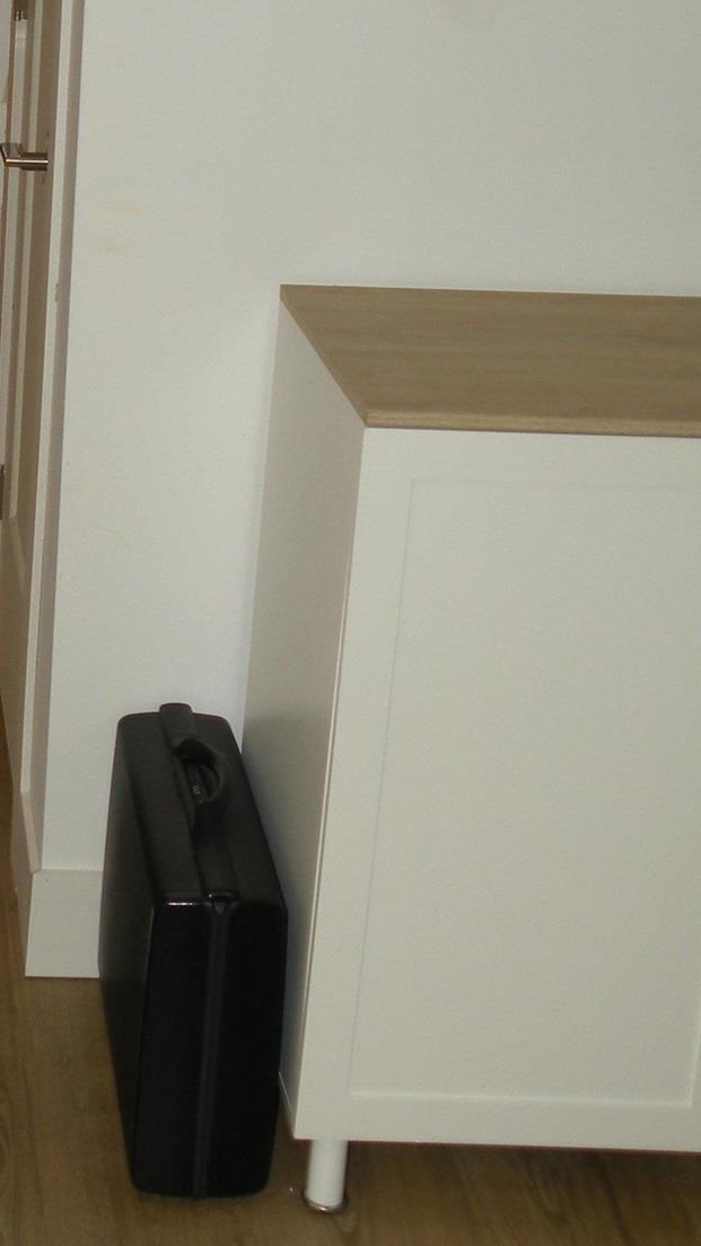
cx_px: -200
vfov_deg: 27.8
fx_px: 2478
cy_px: 312
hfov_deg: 15.4
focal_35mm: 75
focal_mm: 5.8
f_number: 3.2
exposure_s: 1/32
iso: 64
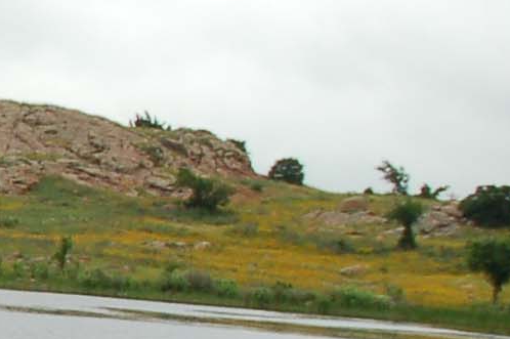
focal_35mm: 163
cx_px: -675
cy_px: 451
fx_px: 2307
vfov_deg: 8.3
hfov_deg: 10.9
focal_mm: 18
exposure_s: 1/200
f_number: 10
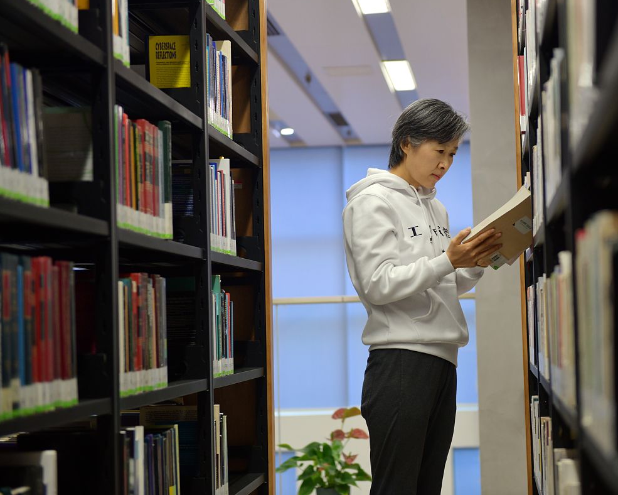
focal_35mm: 80
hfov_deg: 23.8
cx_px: 376
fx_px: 1463
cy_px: 244
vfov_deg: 19.2
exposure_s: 1/200
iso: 800
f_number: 2.8
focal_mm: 70
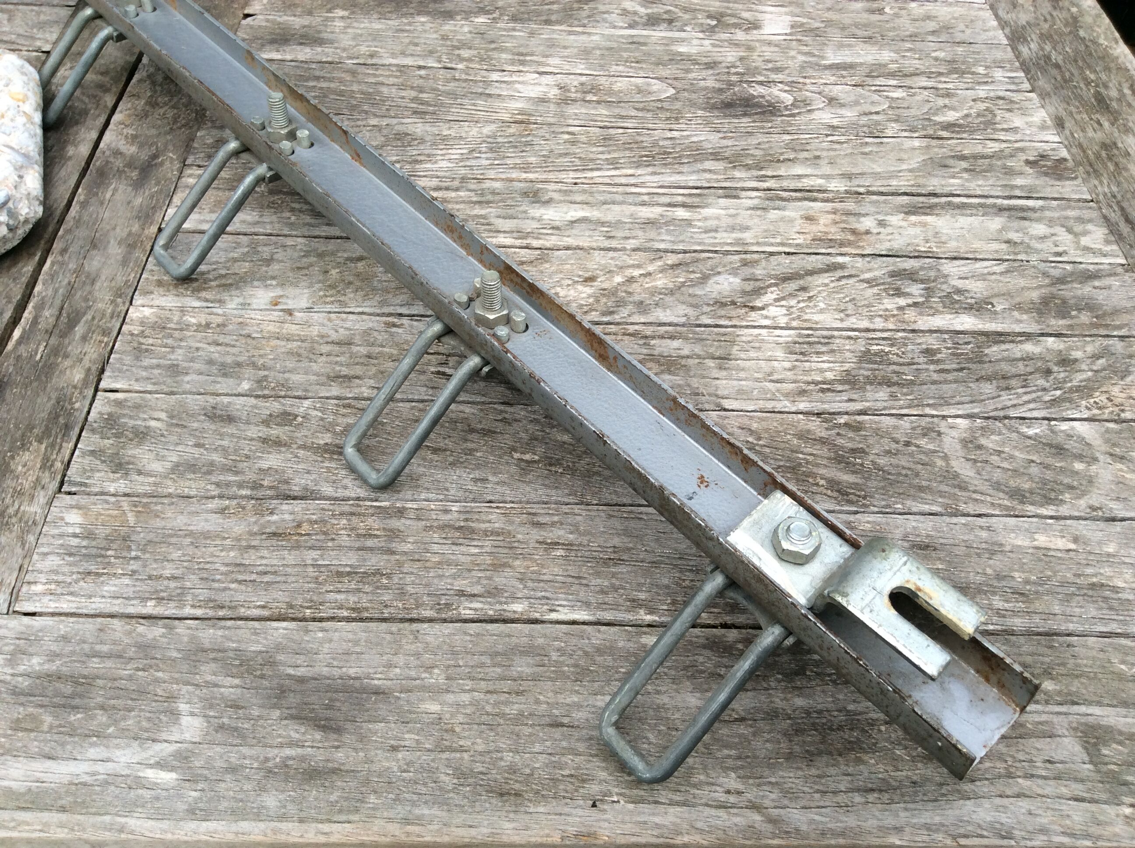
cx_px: 568
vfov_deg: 44.1
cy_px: 424
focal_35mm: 32
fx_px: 1048
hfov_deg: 56.9
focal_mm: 3.3
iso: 32
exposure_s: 1/763
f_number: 2.4
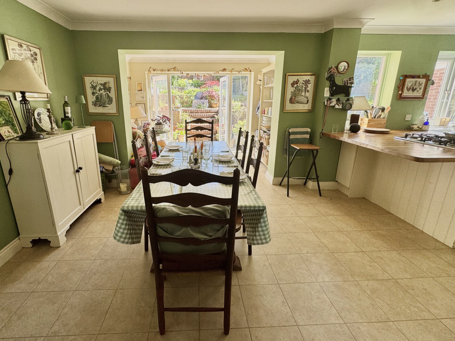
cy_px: 154
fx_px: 210
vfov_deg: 77.9
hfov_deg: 94.2
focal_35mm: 16
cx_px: 205
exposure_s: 1/99
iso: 80
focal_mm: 2.22
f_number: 2.2
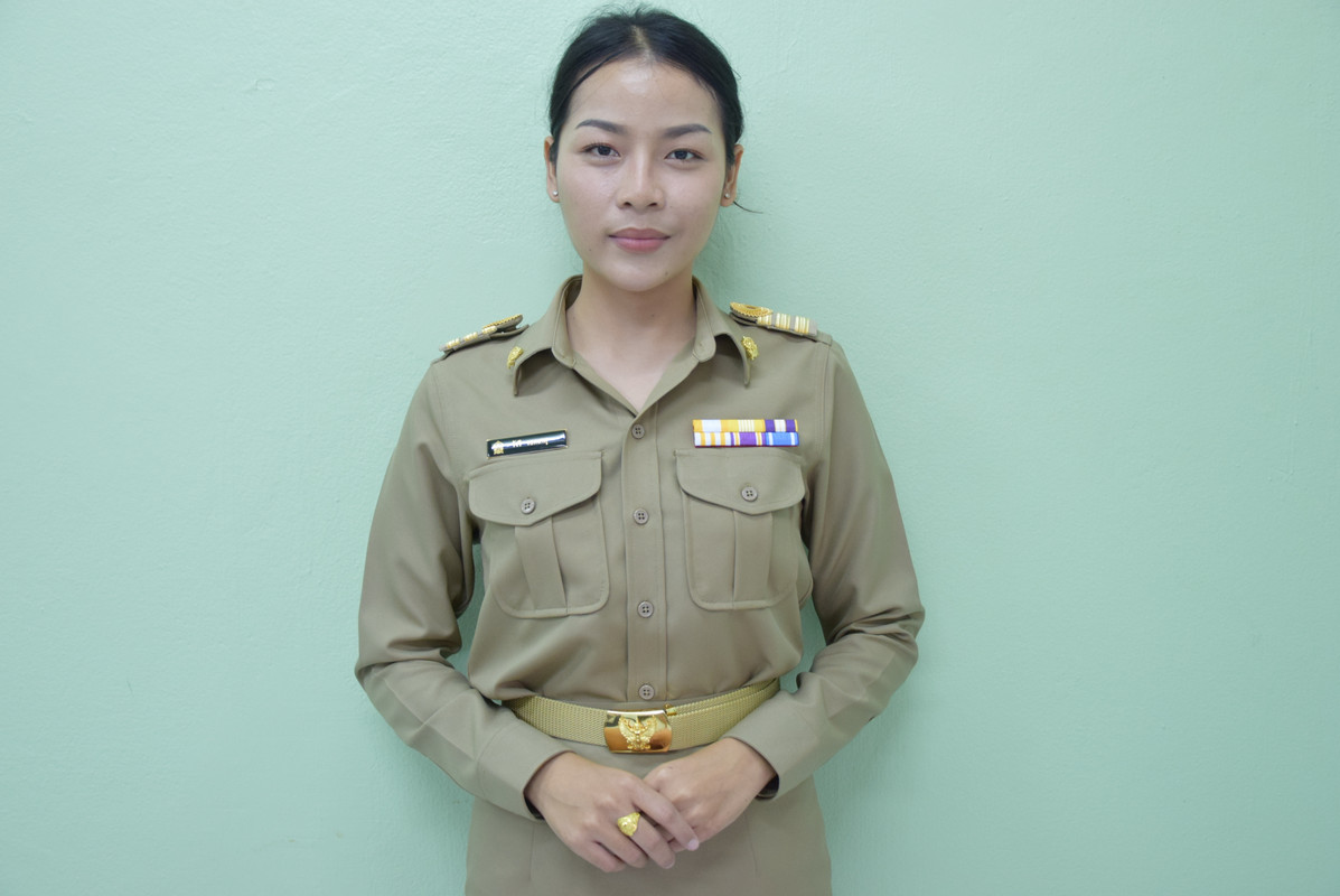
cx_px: 670
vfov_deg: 29.9
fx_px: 1676
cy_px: 448
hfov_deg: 43.6
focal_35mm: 45
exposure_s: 1/50
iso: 1000
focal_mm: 30
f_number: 4
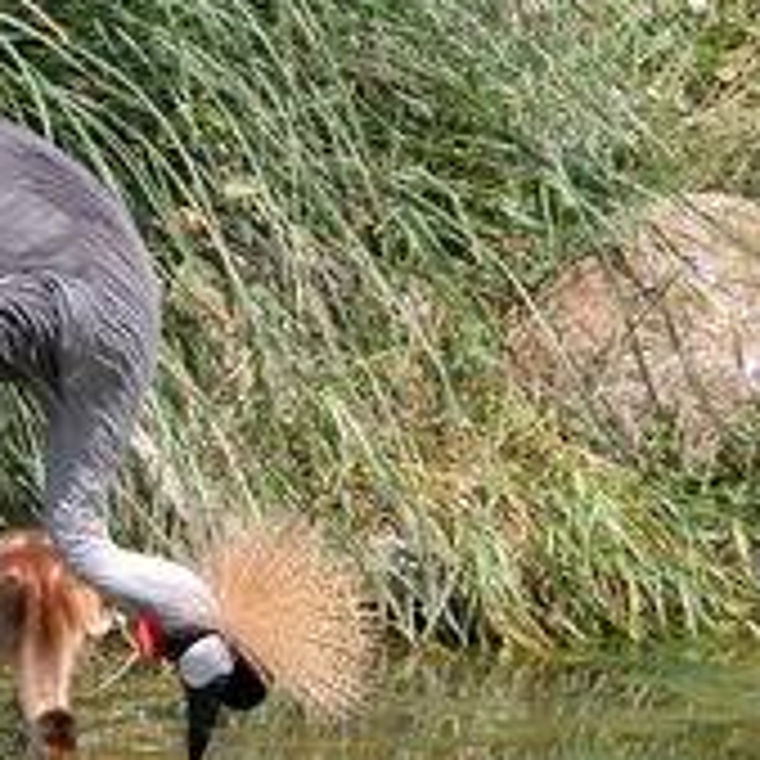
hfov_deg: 5.6
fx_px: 7700
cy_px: 333
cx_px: 85
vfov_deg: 5.7
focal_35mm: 310
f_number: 4.9
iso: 100
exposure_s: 1/353
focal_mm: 37.7
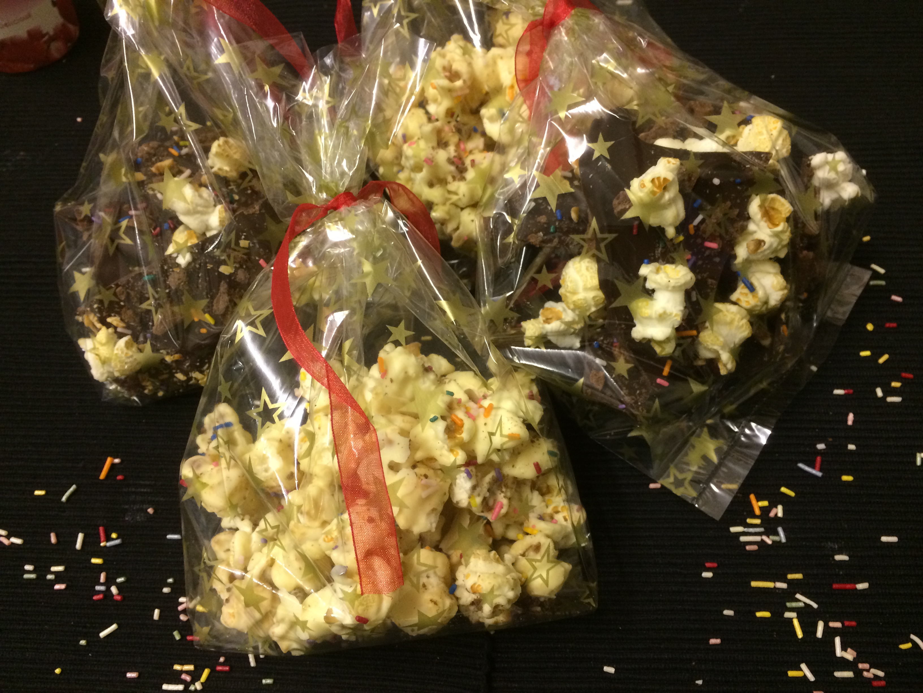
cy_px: 346
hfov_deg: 61.7
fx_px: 773
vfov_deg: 48.2
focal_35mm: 29
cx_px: 462
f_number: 2.2
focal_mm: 4.15
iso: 250
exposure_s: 1/33
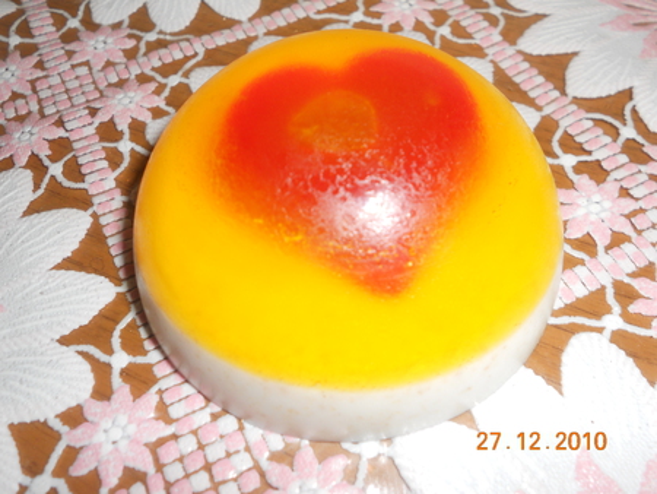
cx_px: 328
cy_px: 247
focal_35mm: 32
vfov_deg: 44.2
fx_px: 608
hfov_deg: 56.8
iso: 80
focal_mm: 5.8
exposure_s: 1/25
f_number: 8.8
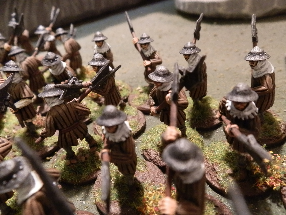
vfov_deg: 49.7
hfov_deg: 63.4
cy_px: 108
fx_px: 231
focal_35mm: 28
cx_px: 143
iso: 400
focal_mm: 5
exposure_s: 1/40
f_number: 3.1
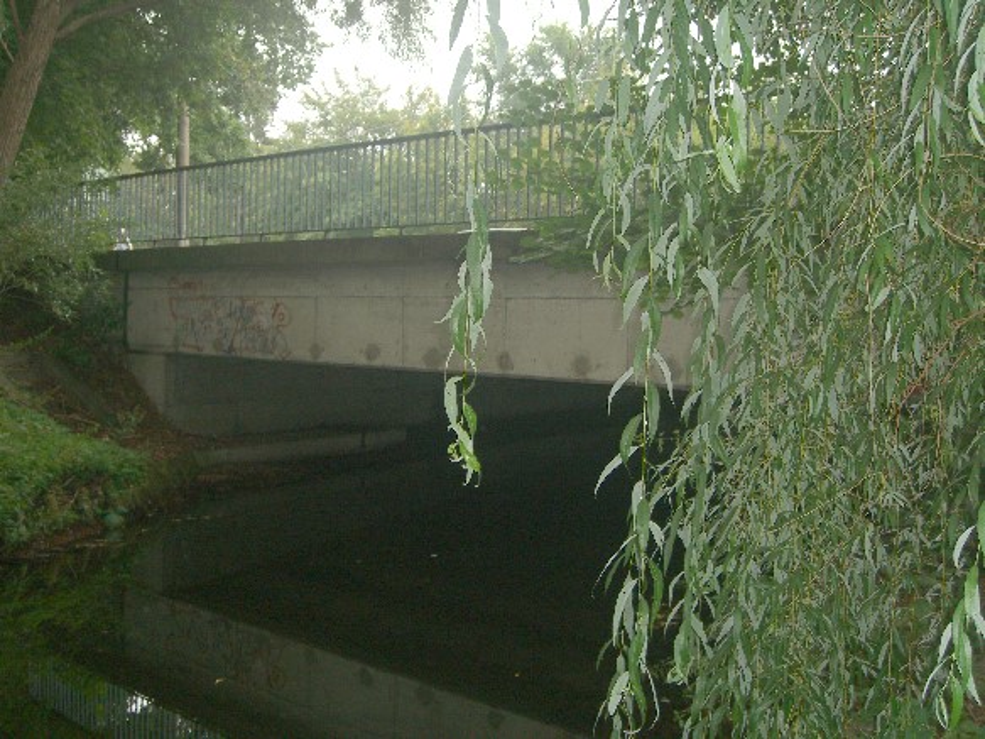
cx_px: 492
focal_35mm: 46
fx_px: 1309
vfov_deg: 31.5
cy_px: 370
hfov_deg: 41.2
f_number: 3.1
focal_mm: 9.5
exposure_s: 1/60
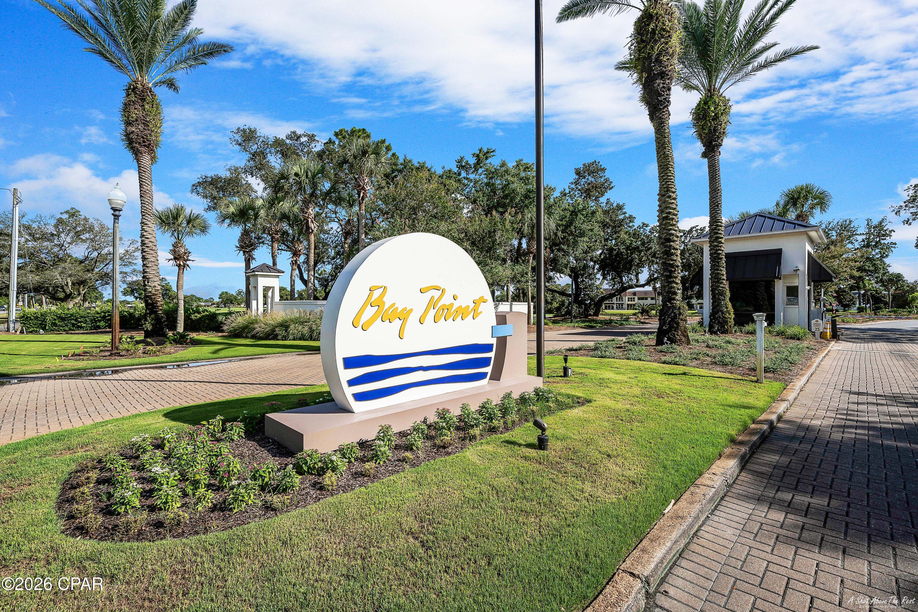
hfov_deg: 100.4
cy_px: 306
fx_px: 382
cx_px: 459
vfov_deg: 77.3
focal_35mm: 15
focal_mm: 15
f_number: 10
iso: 100
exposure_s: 1/200
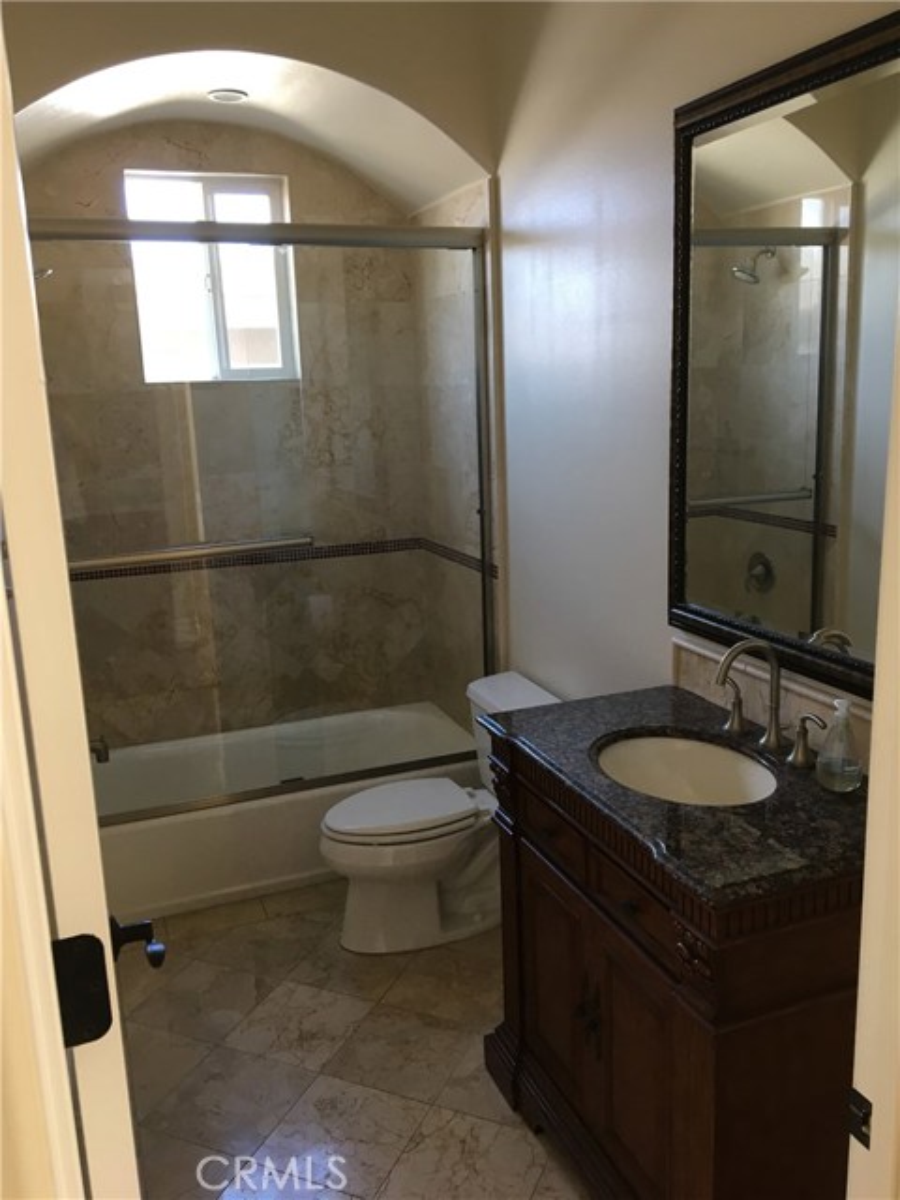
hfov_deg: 48.2
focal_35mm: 29
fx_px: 1005
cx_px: 450
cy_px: 600
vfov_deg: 61.7
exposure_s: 1/30
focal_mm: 4.15
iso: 64
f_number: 2.2
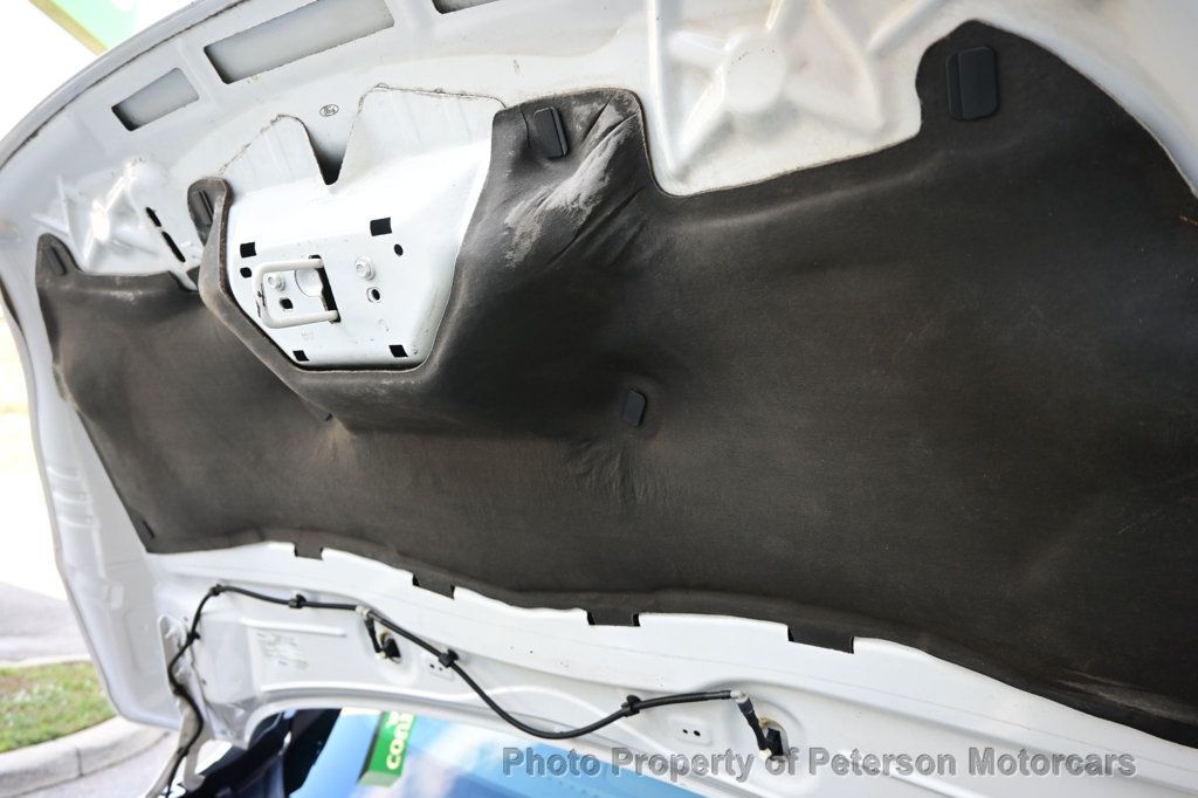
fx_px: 798
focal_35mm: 24
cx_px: 599
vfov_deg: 53.1
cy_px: 399
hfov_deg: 73.8
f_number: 3.5
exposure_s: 1/50
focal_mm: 16
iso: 100
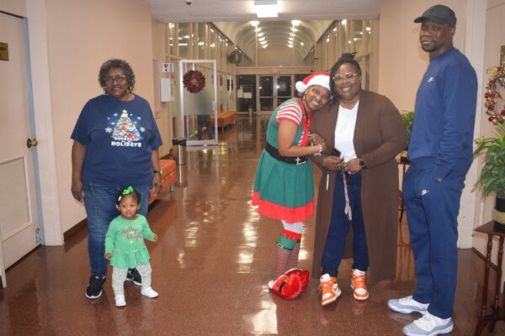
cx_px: 252
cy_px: 168
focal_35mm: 33
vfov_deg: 40.0
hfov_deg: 57.2
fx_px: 463
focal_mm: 22
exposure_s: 1/100
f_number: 5
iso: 800
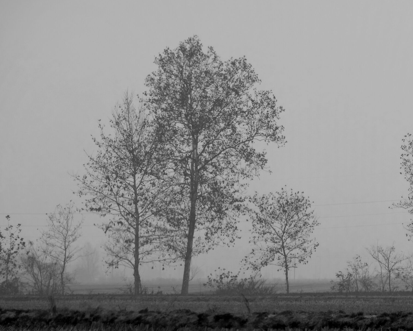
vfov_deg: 5.1
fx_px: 3692
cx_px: 296
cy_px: 181
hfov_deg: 6.4
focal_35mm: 302
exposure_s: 1/30
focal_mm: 135.7
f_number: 7.1
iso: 400
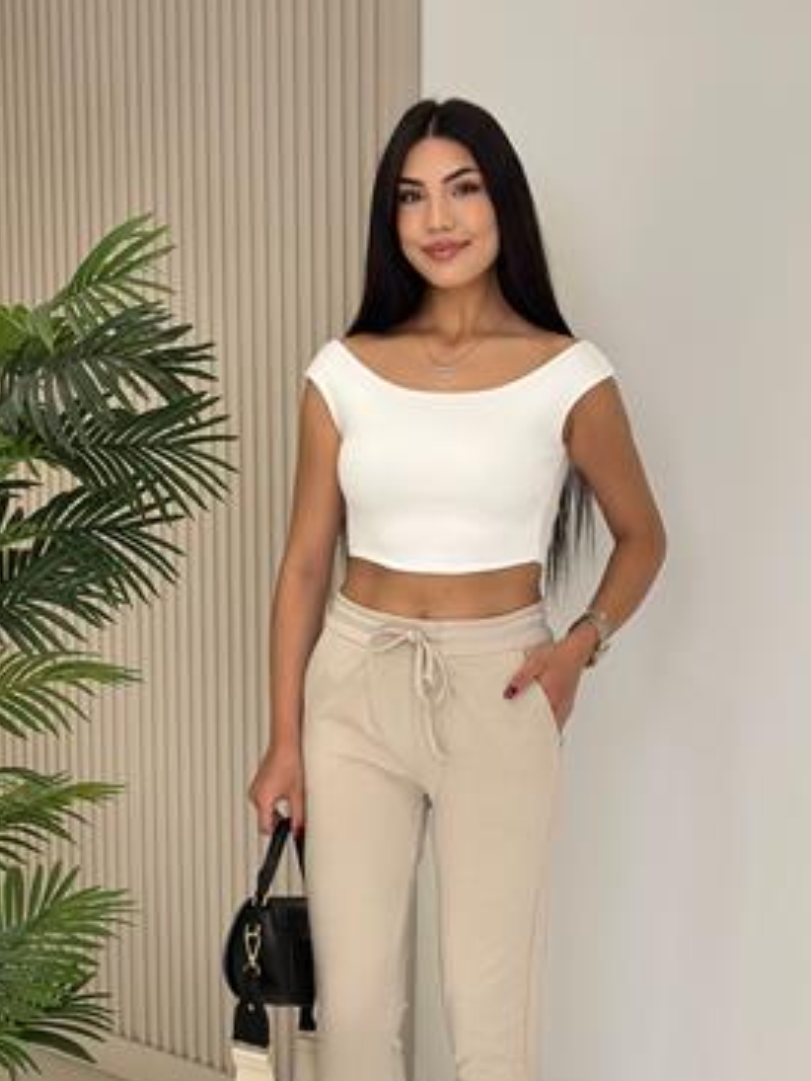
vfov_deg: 27.7
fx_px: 2185
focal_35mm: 70
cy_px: 683
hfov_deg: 21.0
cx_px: 432
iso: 80
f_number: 1.78
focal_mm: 6.86
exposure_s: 1/422
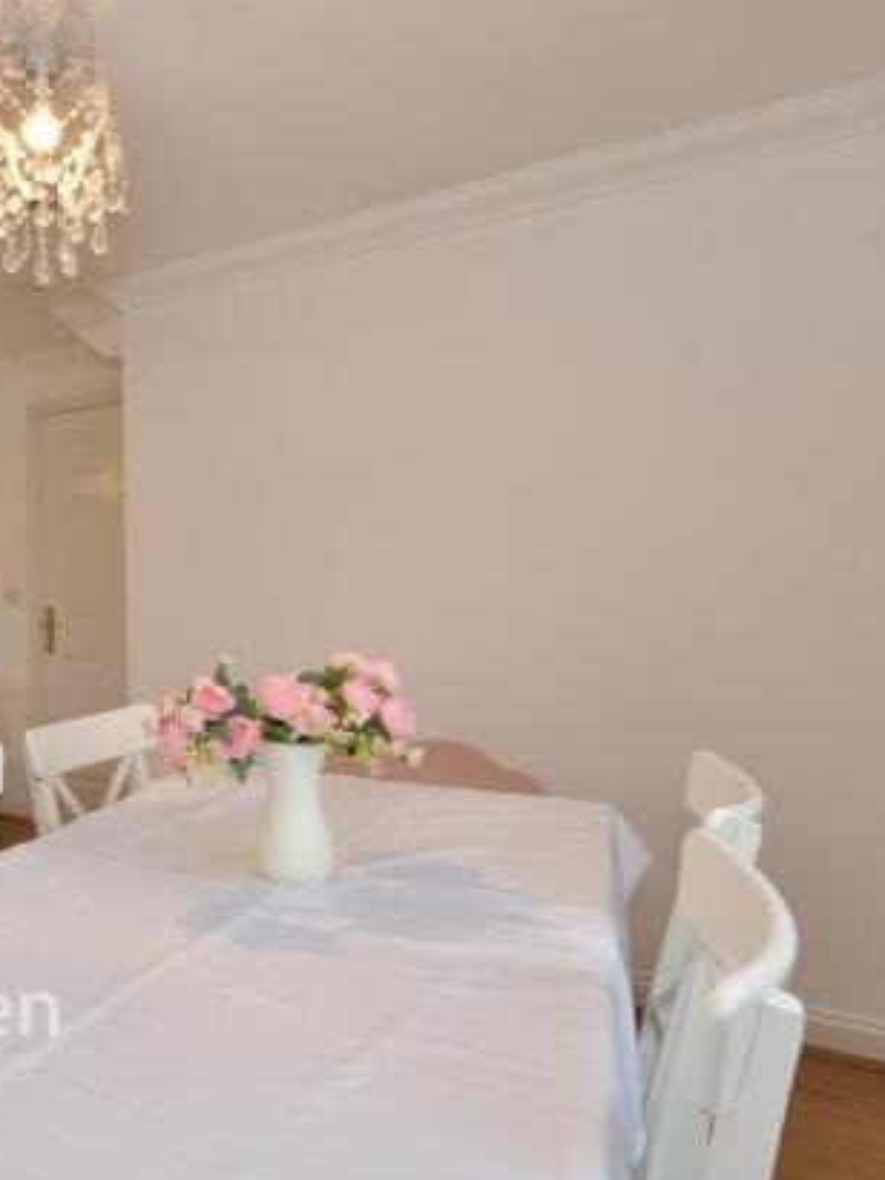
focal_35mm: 23
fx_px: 784
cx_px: 70
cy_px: 579
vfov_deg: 73.9
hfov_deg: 51.2
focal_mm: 10
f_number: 8
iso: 125
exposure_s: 1/4
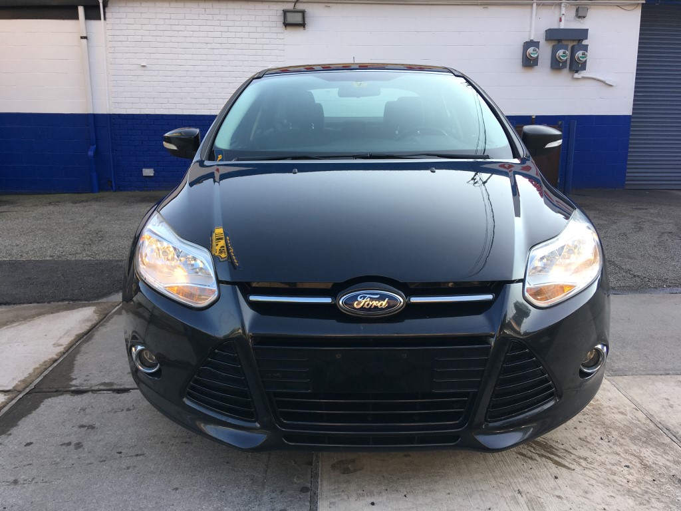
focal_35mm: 29
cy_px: 256
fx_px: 571
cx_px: 340
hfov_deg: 61.7
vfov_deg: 48.2
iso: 25
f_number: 2.2
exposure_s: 1/215
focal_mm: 4.15
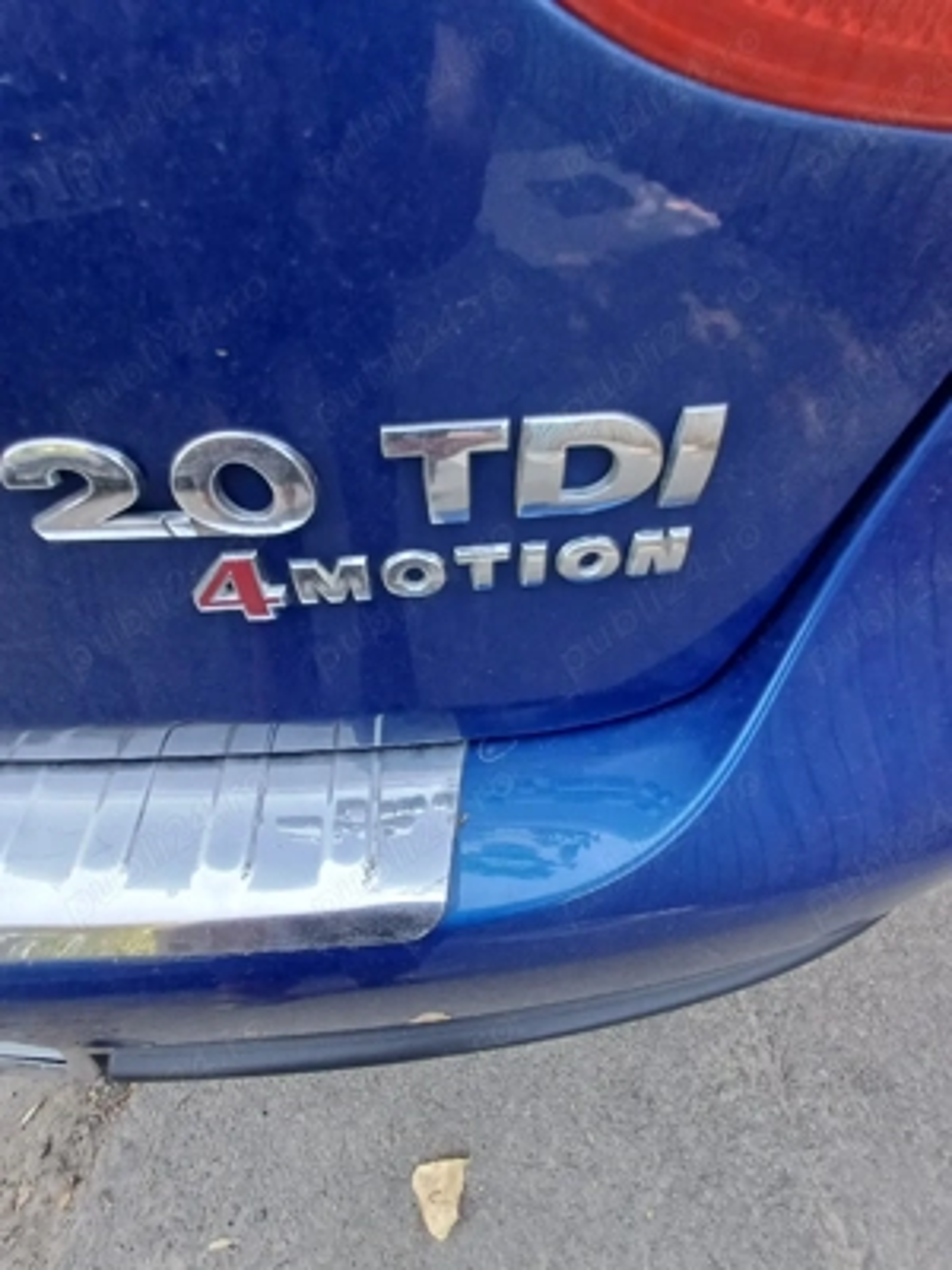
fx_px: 587
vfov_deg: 94.5
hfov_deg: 78.1
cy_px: 635
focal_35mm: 16
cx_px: 476
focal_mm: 1.64
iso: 100
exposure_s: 1/100
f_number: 2.2
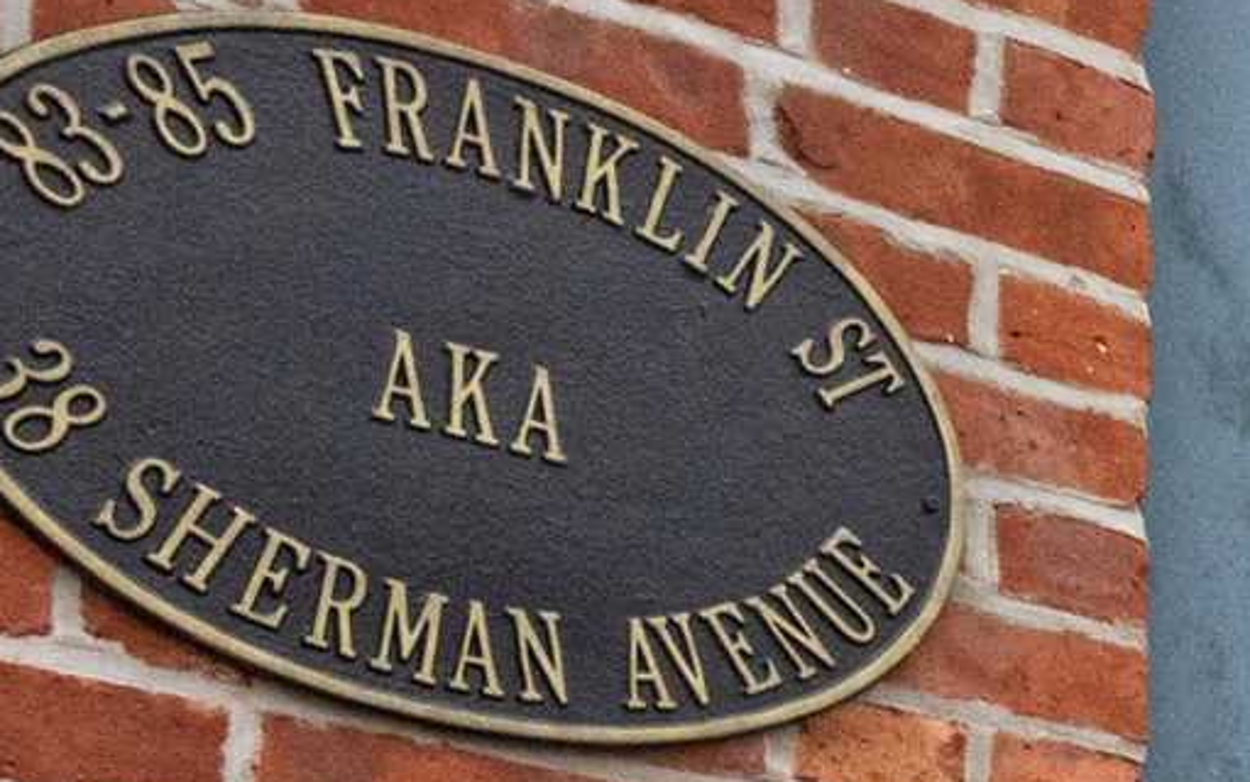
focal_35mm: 98
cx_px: 2798
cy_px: 1557
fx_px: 3340
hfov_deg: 15.1
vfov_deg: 11.9
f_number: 18
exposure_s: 1/160
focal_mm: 16
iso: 1250
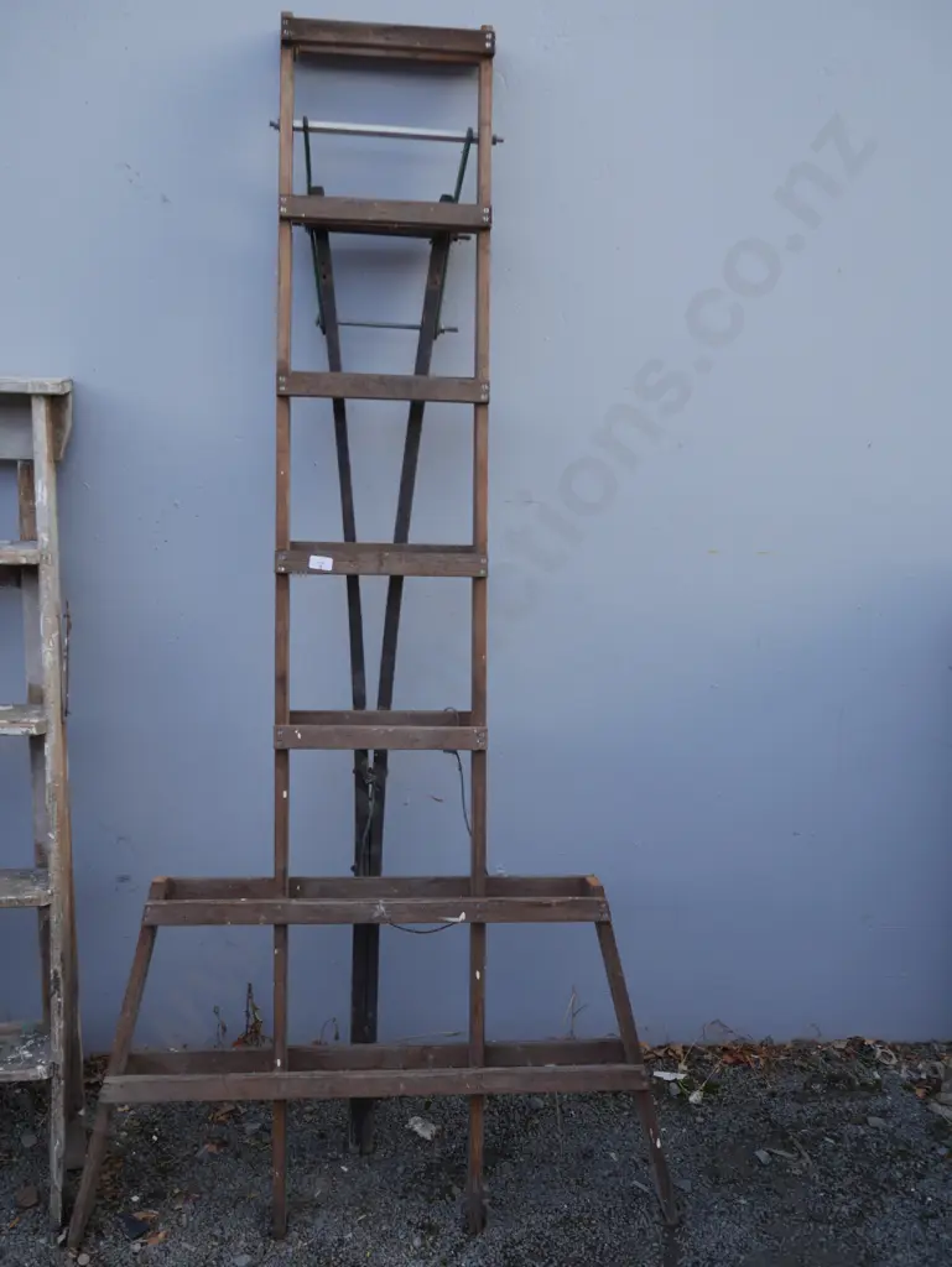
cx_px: 476
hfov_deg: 44.2
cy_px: 634
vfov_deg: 56.8
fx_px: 1172
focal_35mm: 32
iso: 200
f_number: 4.5
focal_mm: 16
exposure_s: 1/160
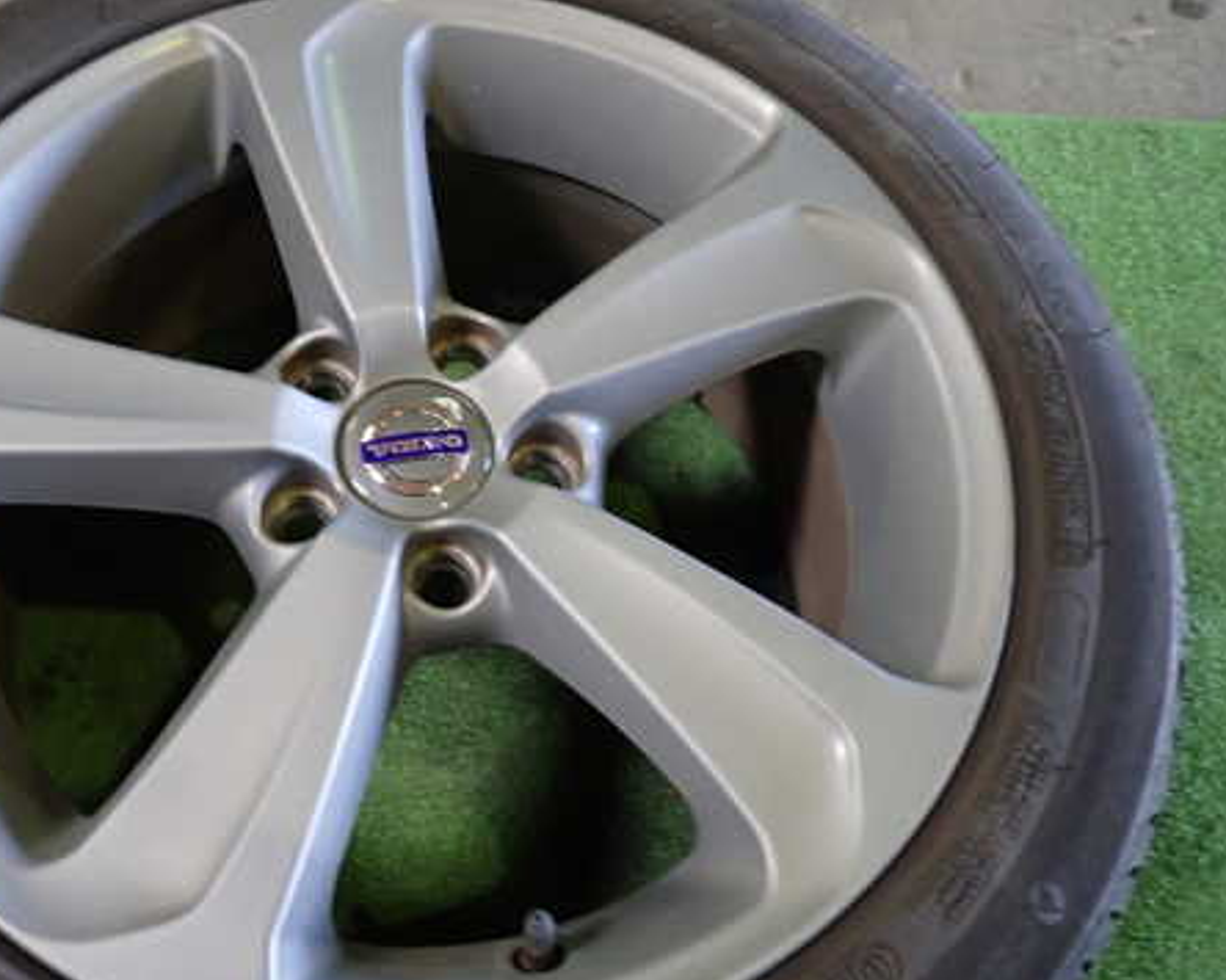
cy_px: 530
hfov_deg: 53.4
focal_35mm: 33
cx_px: 436
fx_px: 1197
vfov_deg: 44.5
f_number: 2
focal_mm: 4.5
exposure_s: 1/30
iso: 250
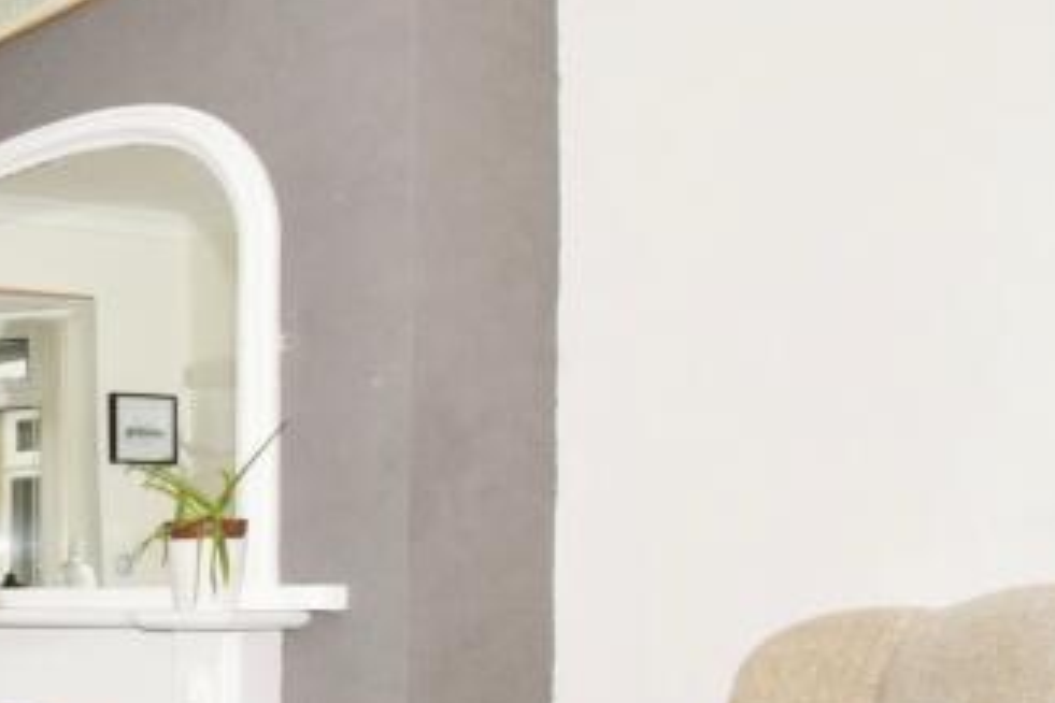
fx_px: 1377
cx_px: -500
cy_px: 663
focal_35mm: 47
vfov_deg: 27.4
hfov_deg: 28.5
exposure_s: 1/60
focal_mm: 10
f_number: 13
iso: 1000
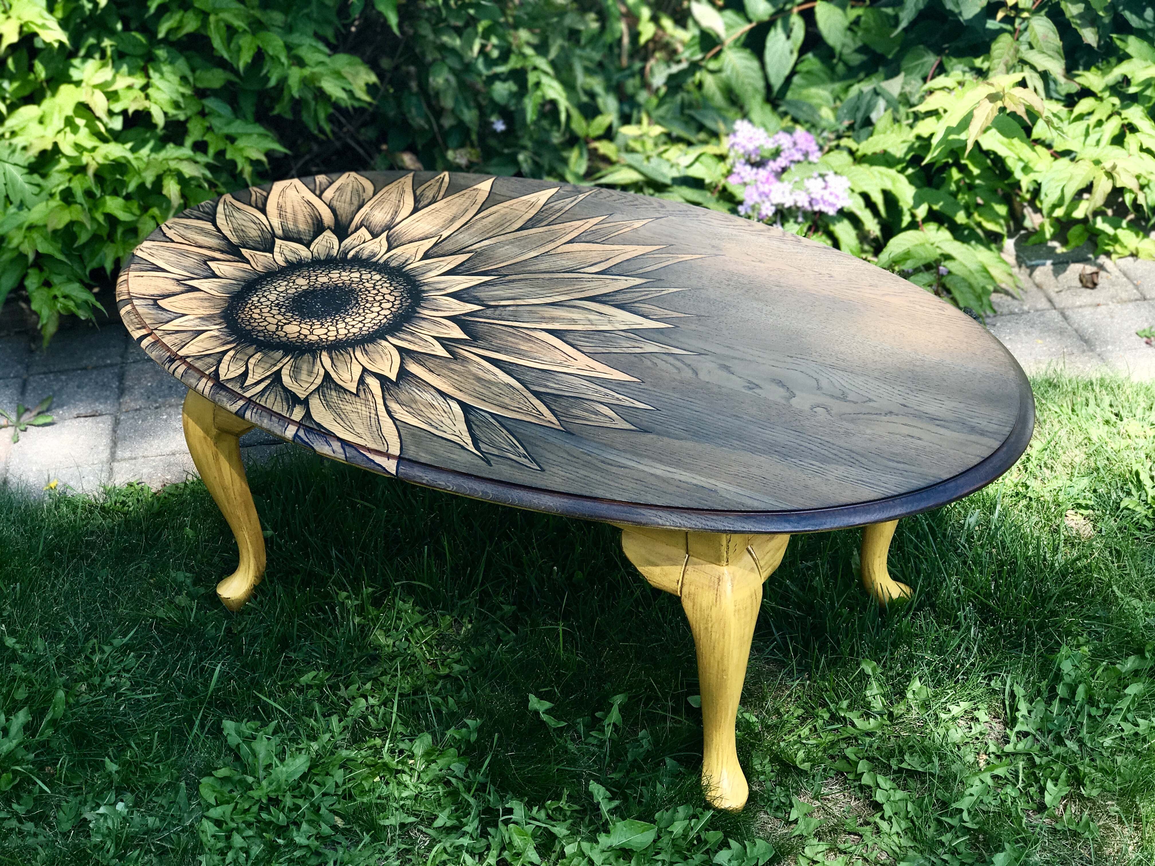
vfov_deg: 25.7
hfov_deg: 33.8
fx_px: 1902
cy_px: 433
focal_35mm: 57
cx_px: 578
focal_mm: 6.6
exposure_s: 1/285
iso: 20
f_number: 2.8
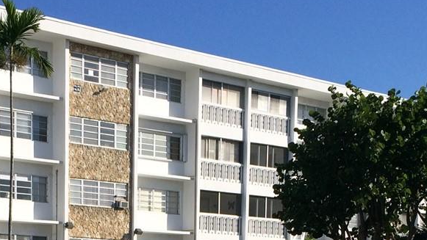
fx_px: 985
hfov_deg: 24.3
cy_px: 408
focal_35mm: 87
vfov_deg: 12.8
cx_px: 121
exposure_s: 1/3165
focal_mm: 4.15
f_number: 2.2
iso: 32
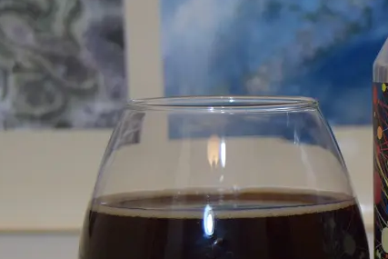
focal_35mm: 151
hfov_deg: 13.5
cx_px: 352
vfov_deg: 9.0
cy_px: 248
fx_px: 1628
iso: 800
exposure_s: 1/60
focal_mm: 42
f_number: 5
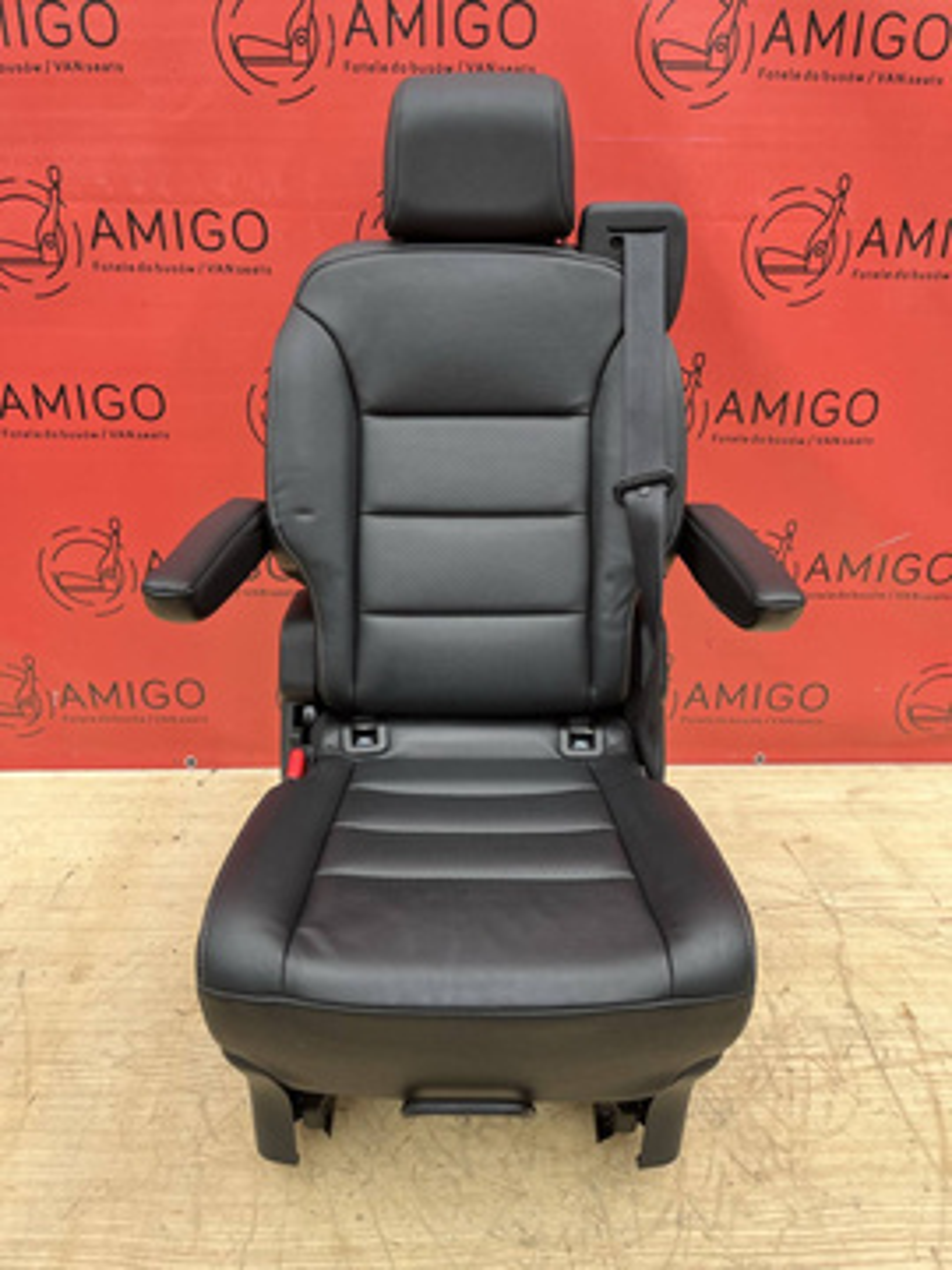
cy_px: 635
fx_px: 953
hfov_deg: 53.1
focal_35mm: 26
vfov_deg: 67.3
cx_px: 476
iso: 50
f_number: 1.6
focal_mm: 5.1
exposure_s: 1/513
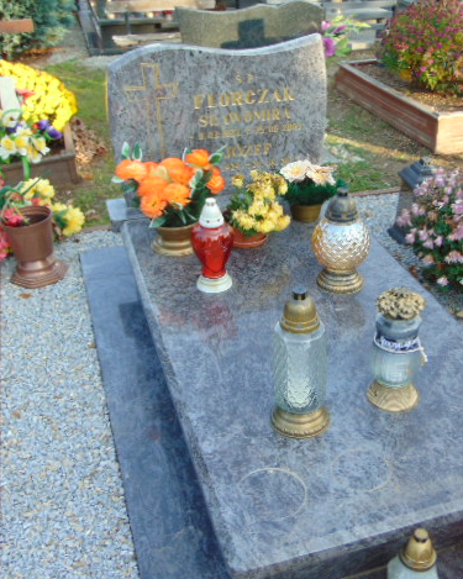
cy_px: 286
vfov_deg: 42.0
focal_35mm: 44
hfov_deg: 33.9
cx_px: 300
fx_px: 754
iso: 80
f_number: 3.2
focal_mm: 5.8
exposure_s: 1/125
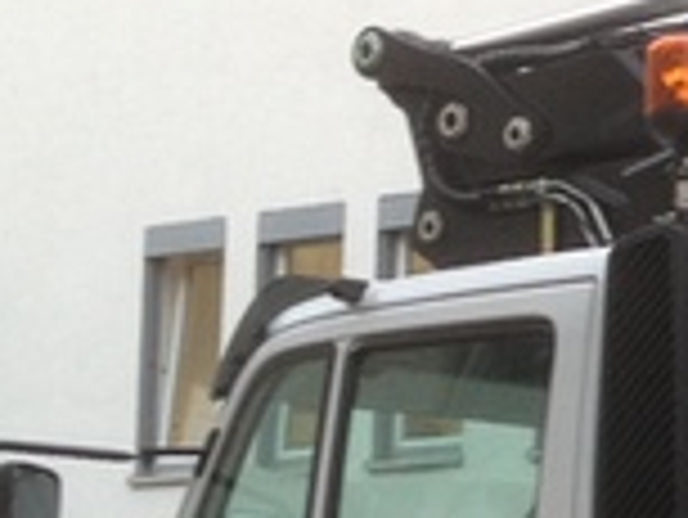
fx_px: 3640
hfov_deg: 10.1
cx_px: 1277
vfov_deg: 8.1
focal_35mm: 183
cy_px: 572
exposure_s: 1/40
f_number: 2.4
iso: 50
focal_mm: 4.28
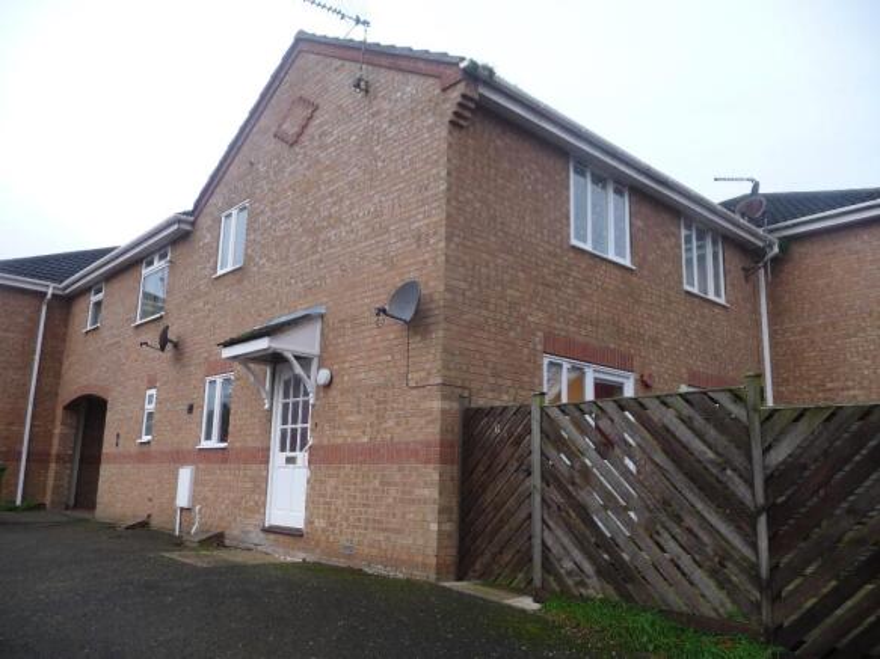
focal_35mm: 28
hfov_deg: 63.5
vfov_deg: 49.7
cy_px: 330
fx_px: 712
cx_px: 440
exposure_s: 1/80
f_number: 3.3
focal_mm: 4.7
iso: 100
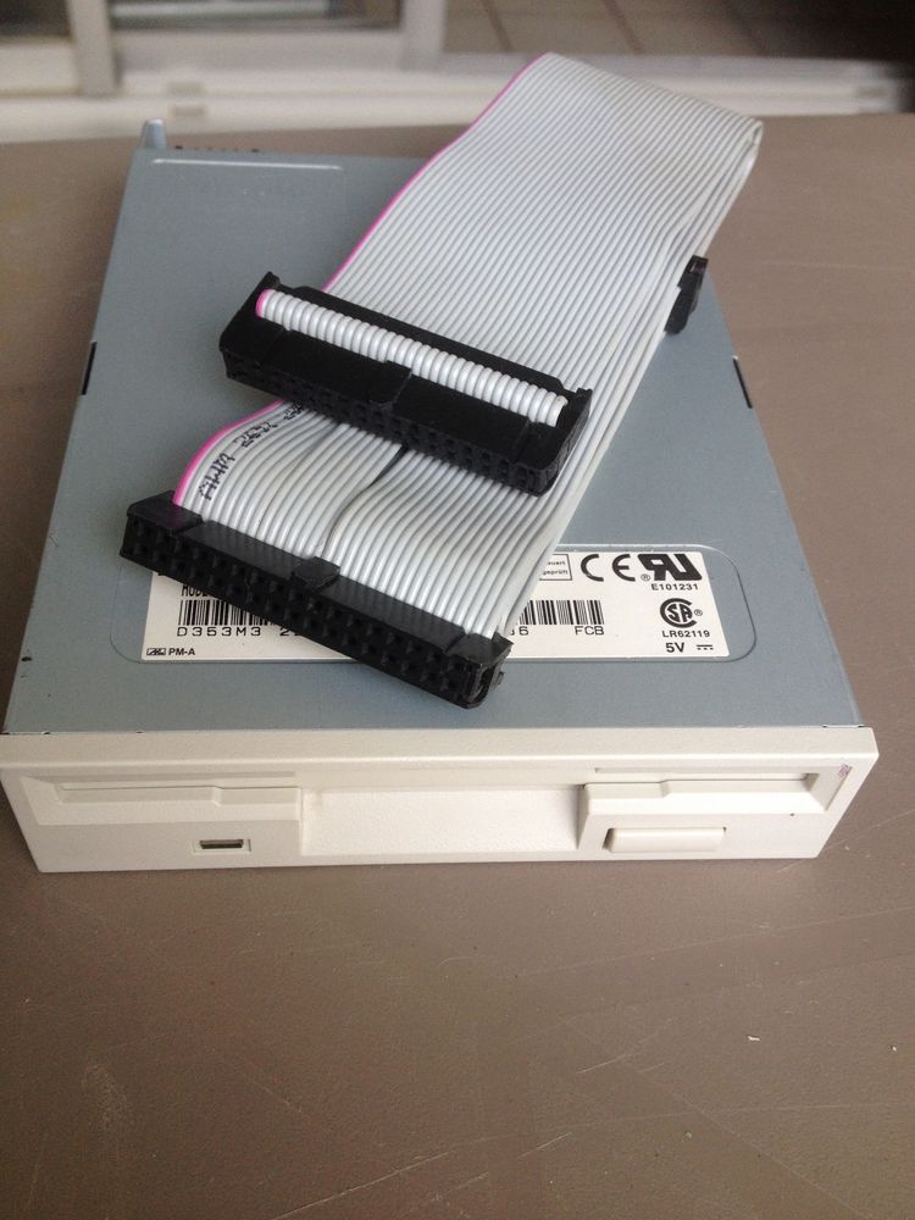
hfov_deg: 40.7
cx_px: 458
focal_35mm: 35
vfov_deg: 52.6
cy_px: 610
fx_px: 1234
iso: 80
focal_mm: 4.28
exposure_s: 1/120
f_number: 2.4
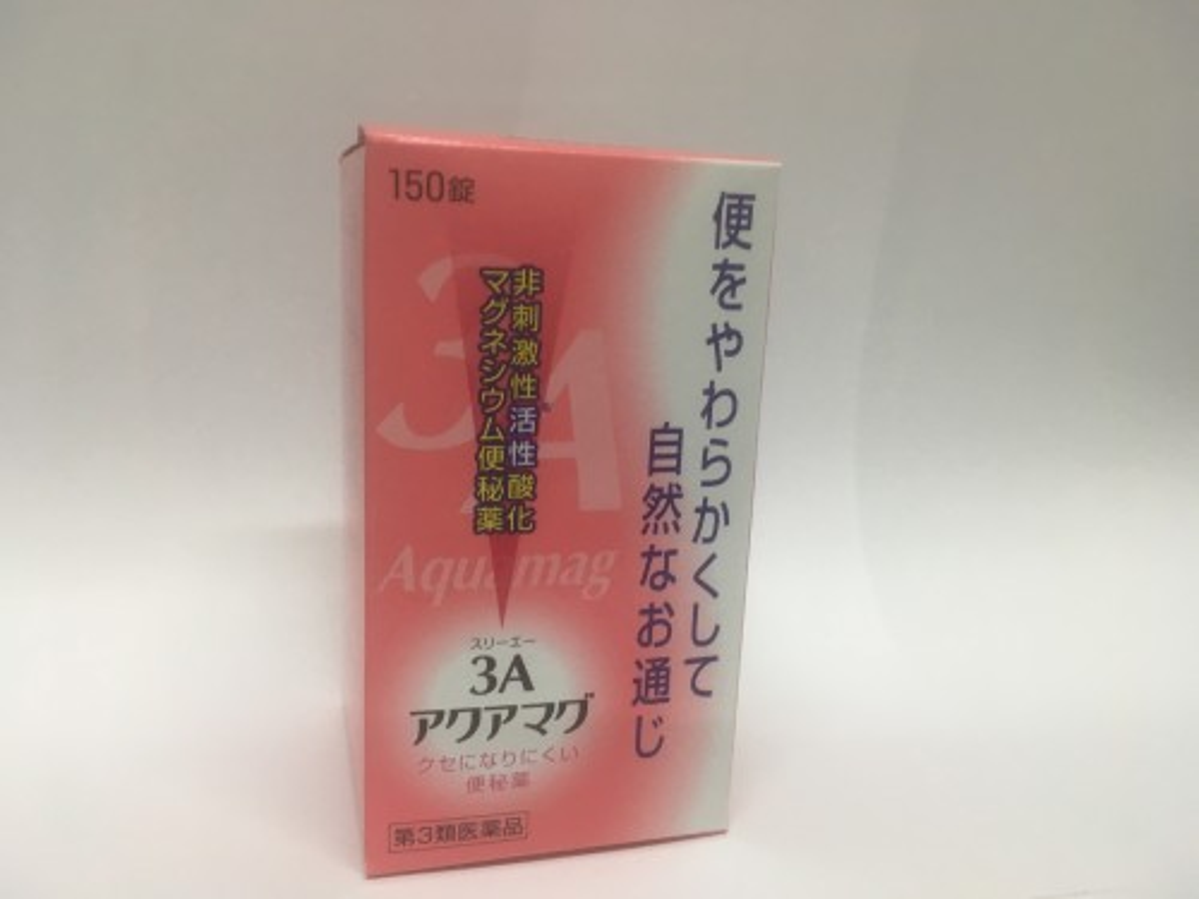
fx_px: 1004
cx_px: 600
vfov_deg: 48.2
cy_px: 450
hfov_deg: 61.7
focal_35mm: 29
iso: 64
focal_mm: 4.15
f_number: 2.2
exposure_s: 1/30
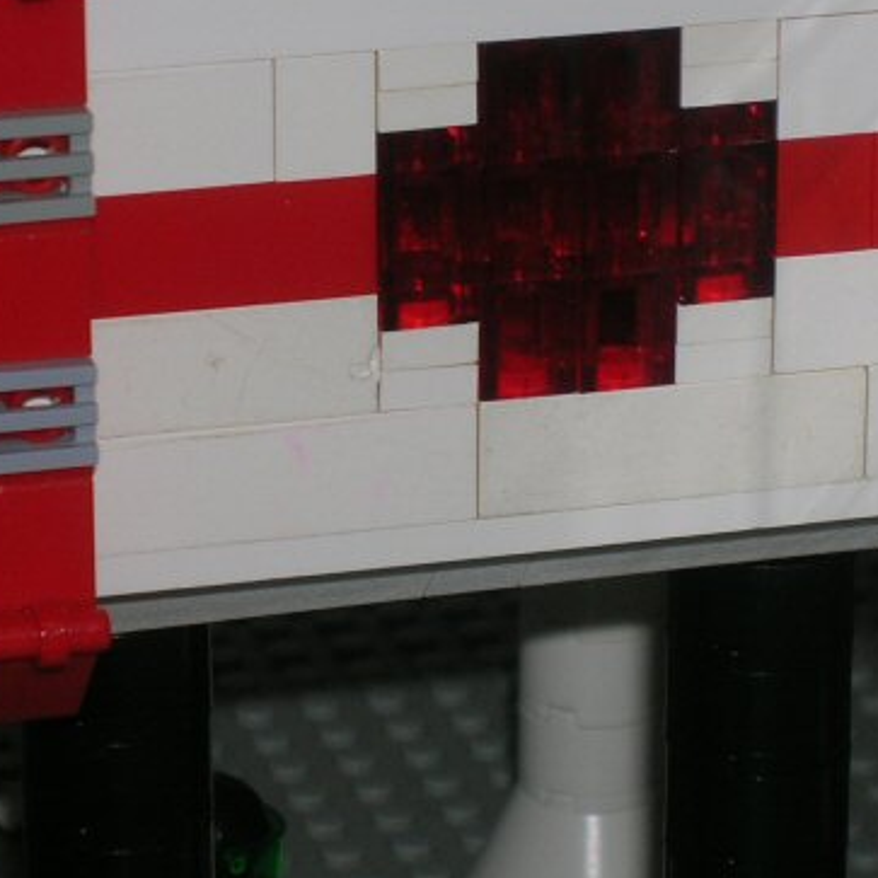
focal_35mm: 193
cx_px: 479
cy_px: 405
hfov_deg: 9.1
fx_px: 5538
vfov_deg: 9.1
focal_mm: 17.1
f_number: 4.9
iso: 50
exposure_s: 1/60.1
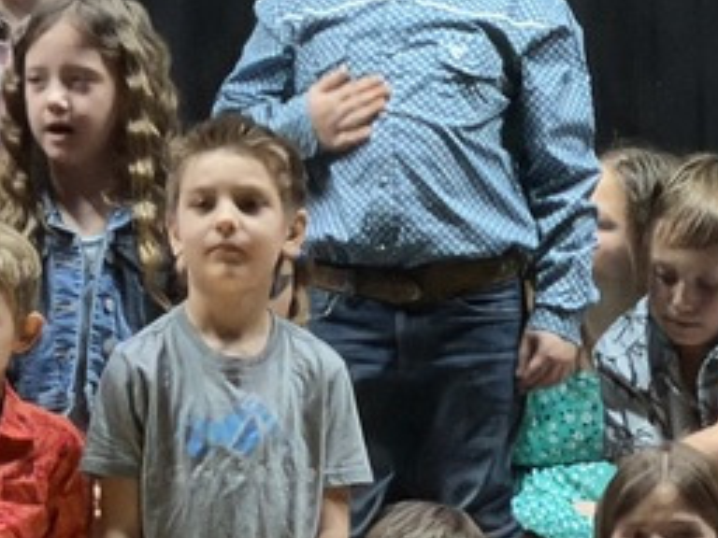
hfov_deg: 2.5
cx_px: -407
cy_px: 11
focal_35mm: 800
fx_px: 16593
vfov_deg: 1.9
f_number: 2.8
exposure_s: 1/60
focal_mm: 16.89
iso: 320
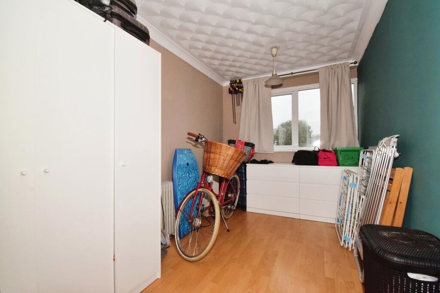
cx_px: 220
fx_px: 183
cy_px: 146
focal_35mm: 15
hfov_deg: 100.4
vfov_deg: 77.3
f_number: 16
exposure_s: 1/60
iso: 1000
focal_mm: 10
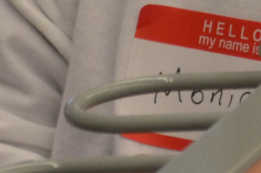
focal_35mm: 517
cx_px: 339
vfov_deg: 2.6
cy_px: -353
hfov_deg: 4.0
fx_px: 3742
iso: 560
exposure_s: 1/60
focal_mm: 48
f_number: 5.6
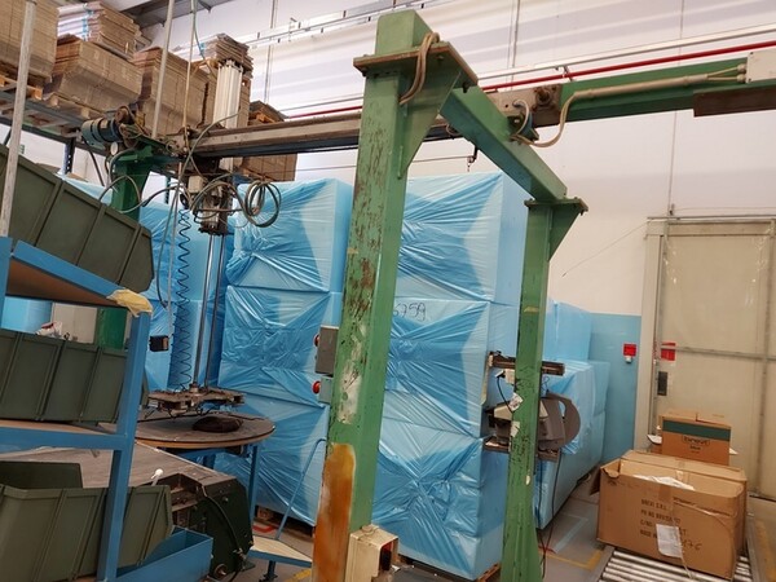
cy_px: 291
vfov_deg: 56.8
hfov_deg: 71.6
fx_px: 538
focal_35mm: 24
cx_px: 388
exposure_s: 1/40
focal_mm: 5.23
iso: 200
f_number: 1.8
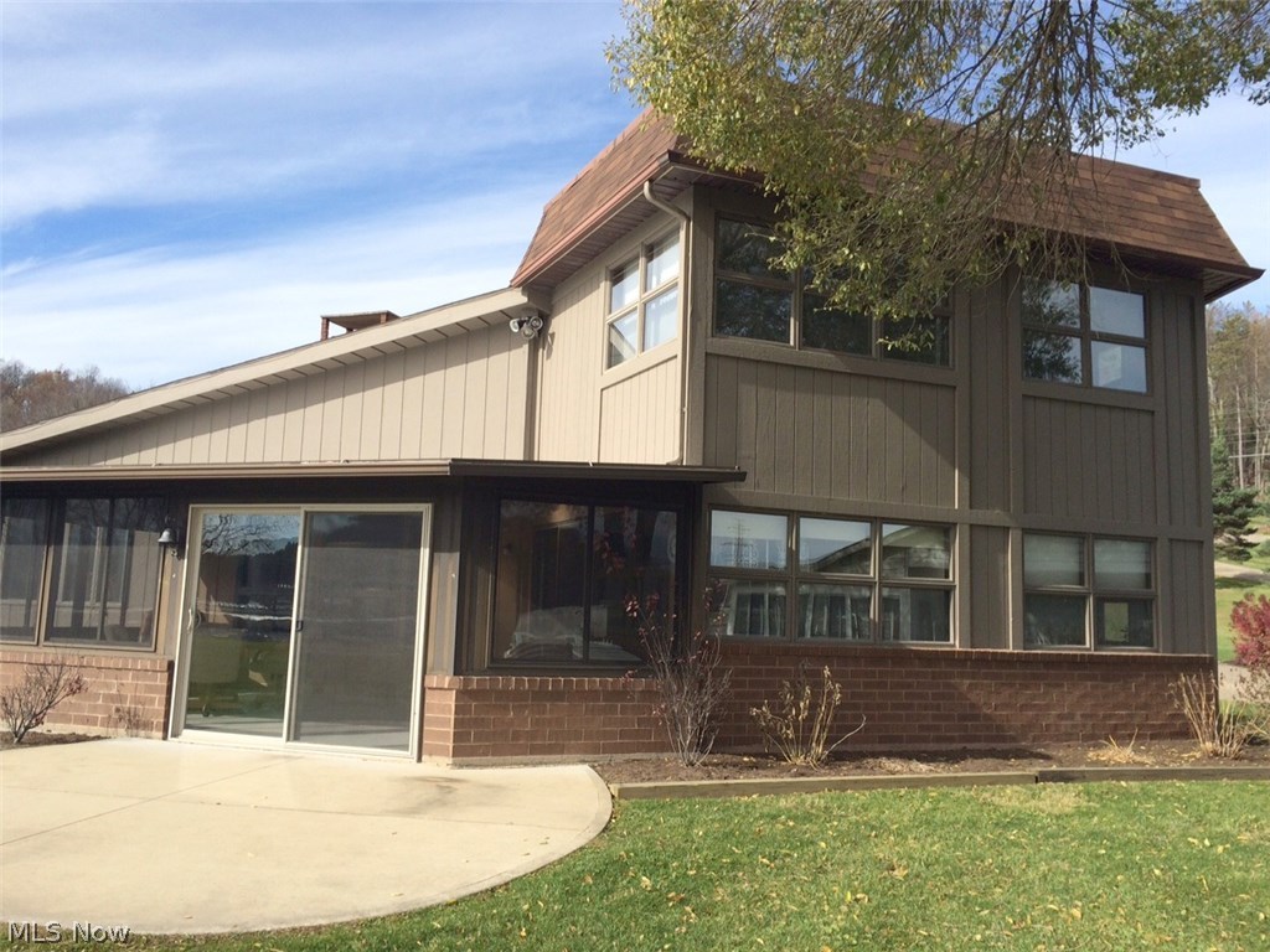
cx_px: 635
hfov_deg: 61.7
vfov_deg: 48.2
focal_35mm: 29
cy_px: 476
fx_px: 1064
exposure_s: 1/1368
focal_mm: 4.15
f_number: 2.2
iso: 32
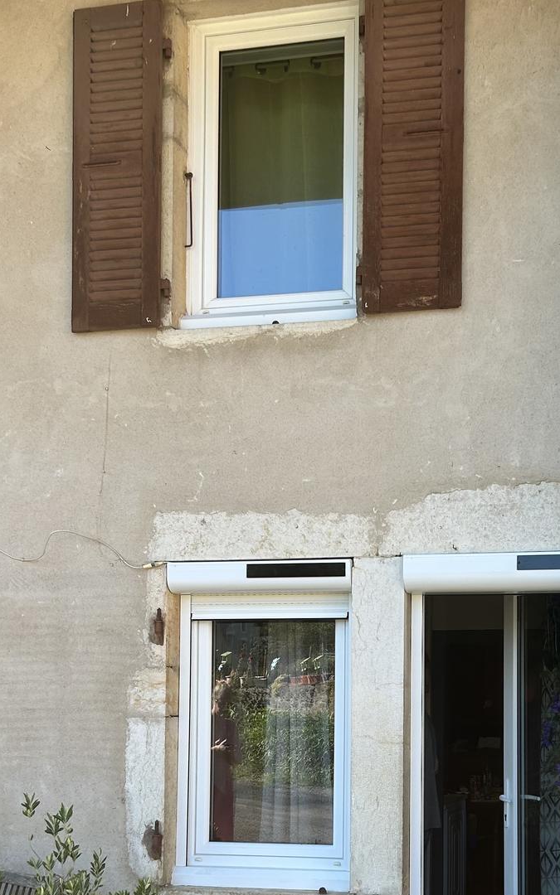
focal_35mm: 49
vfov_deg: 39.9
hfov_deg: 26.0
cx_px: 421
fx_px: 1197
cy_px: 675
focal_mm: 5.7
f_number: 1.5
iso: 50
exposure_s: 1/666
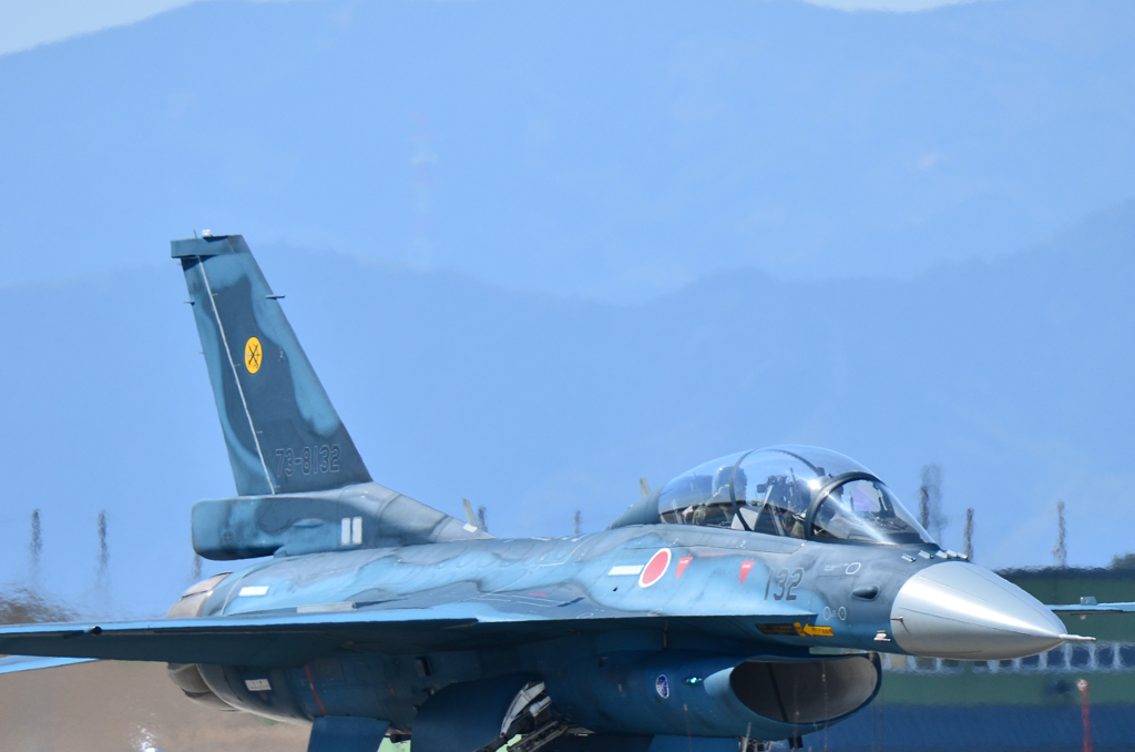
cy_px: 376
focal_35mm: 720
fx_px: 22651
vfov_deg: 1.9
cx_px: 568
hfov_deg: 2.9
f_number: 6.3
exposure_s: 1/1000
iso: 280
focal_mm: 480
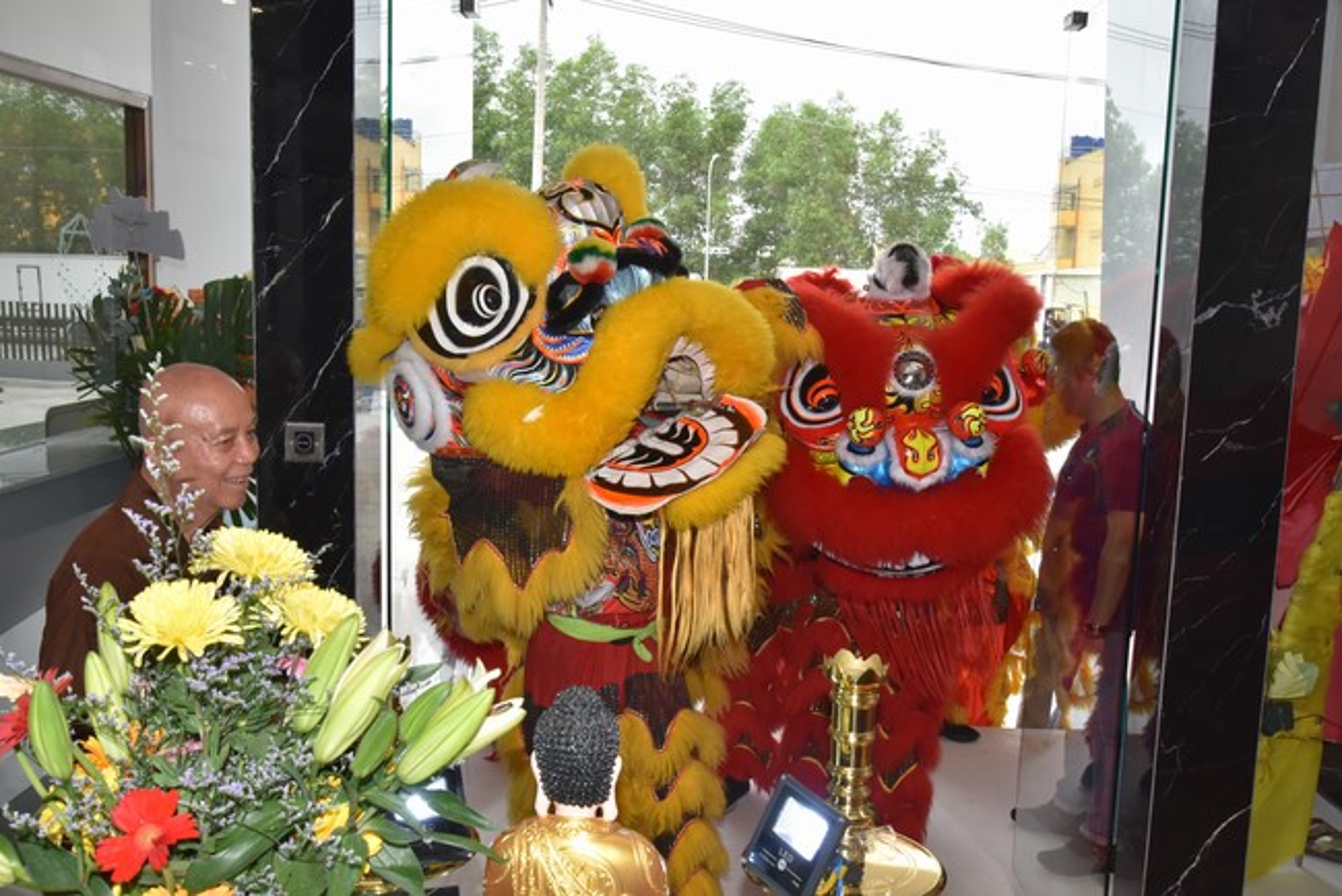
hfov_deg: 54.4
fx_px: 1305
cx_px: 671
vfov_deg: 37.9
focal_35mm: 35
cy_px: 448
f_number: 11
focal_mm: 35
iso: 1600
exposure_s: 1/200
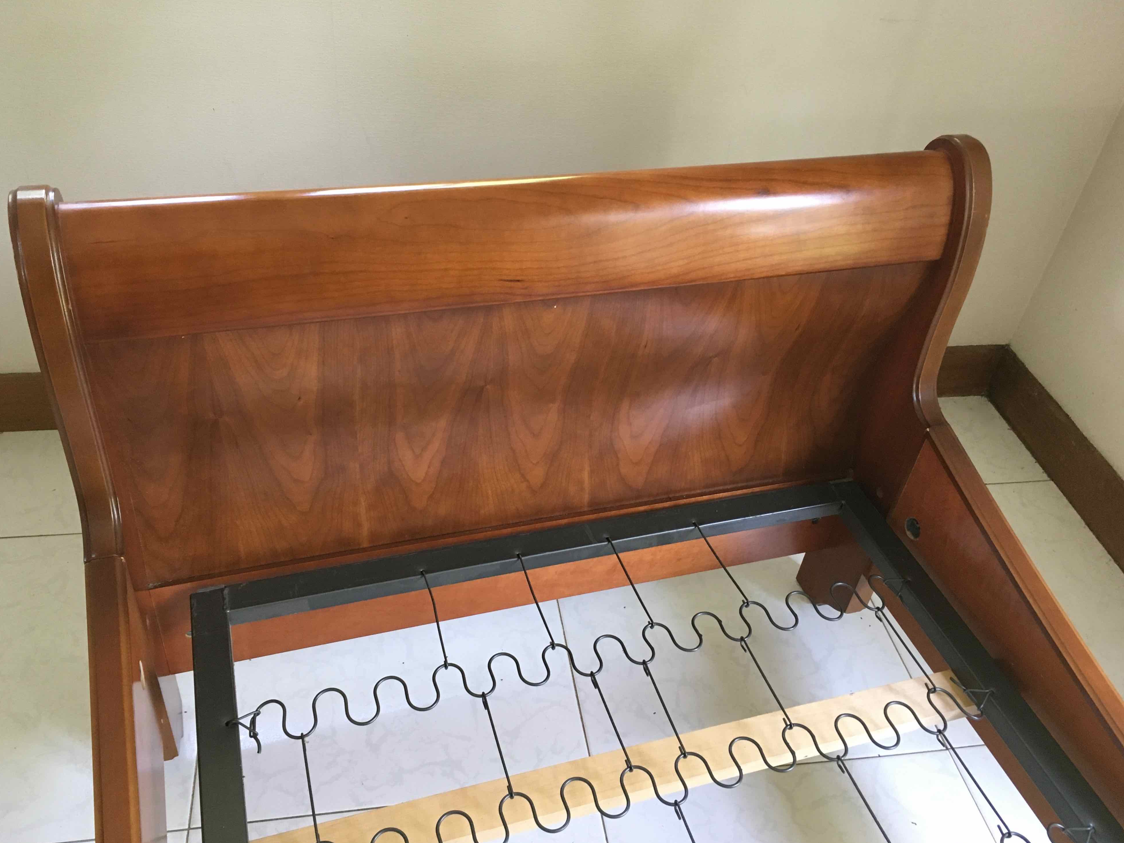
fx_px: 974
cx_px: 552
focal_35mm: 30
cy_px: 429
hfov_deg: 60.0
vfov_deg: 46.8
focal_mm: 4.15
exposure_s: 1/33
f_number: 2.2
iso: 160
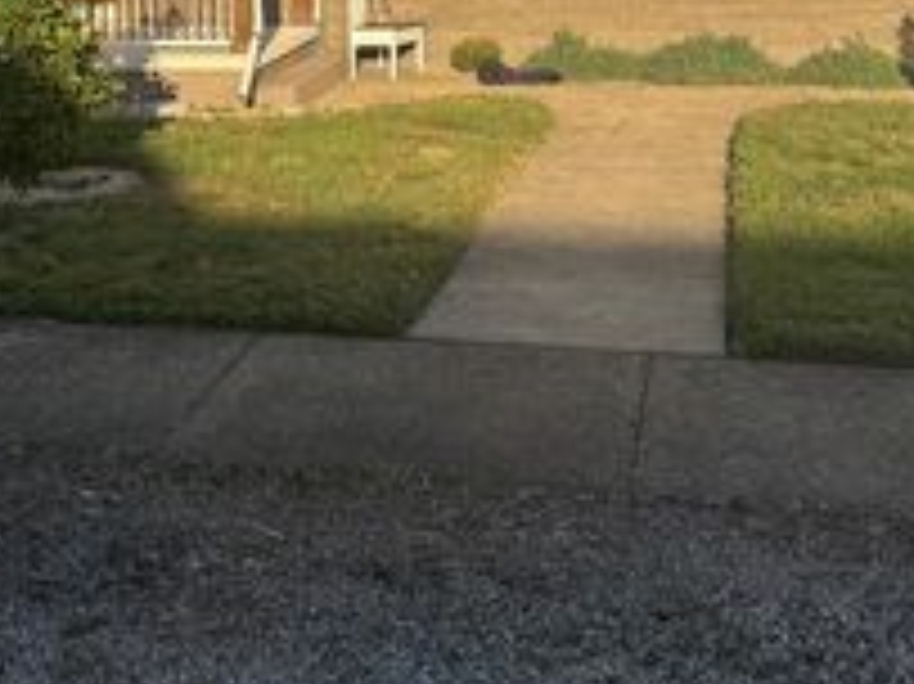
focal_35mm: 64
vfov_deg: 22.1
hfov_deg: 29.9
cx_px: 261
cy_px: 11
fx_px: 1689
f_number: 1.6
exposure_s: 1/3534
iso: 50
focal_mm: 5.96
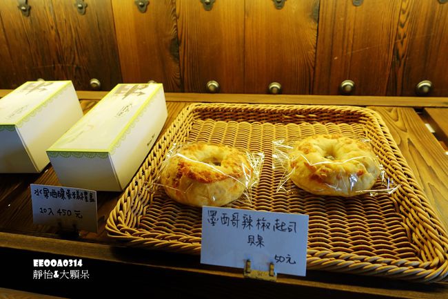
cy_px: 150
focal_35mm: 24
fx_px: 299
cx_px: 224
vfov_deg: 53.1
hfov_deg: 73.8
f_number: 2.8
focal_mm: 8.8
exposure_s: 1/40
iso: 125
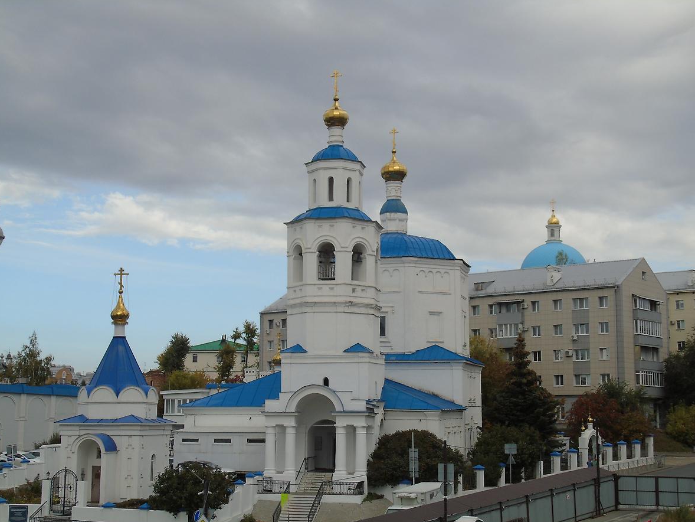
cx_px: 350
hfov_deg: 34.9
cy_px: 263
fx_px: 1104
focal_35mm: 55
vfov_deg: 26.6
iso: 80
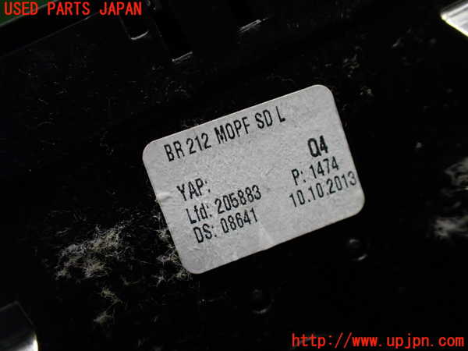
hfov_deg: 60.0
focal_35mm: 30
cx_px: 234
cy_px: 176
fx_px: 406
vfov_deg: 46.8
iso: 320
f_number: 2.3
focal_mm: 5.4
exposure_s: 1/125
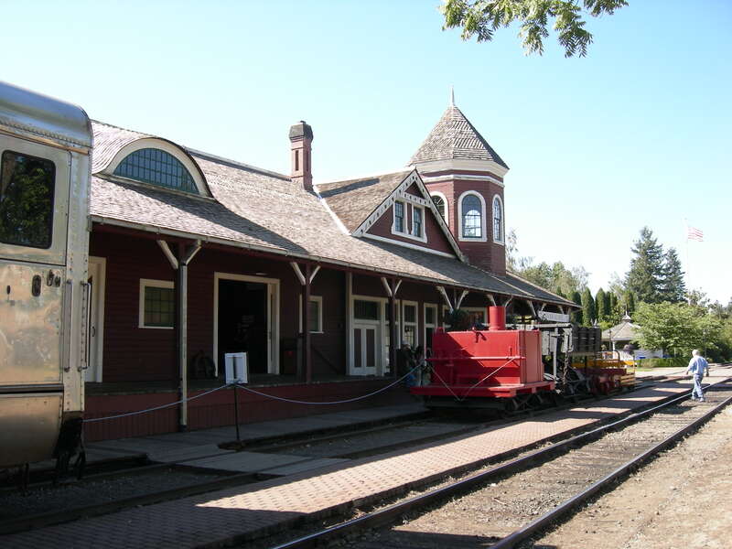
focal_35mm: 36
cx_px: 366
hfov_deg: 51.4
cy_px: 274
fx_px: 761
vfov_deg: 39.7
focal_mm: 7.5
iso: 64
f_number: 4.3
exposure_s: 1/146
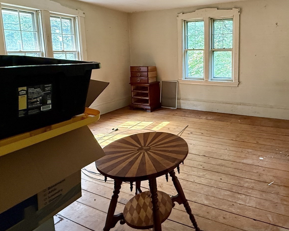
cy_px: 75
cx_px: 196
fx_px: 205
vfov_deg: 57.4
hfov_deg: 68.1
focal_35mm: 24
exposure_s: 1/74
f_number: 2.2
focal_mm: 2.22
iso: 320
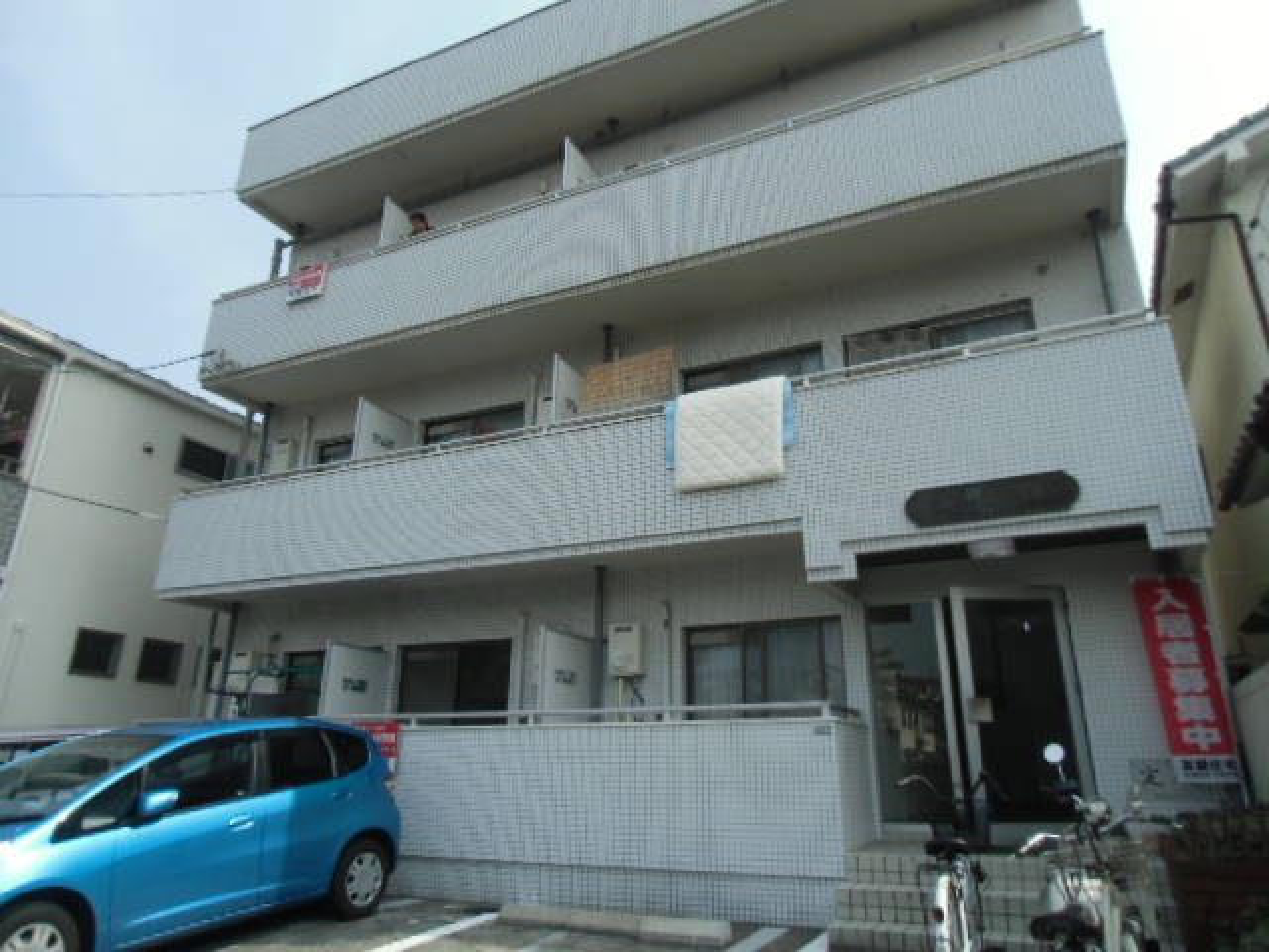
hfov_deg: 71.6
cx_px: 634
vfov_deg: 56.8
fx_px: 880
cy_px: 476
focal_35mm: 24
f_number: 3
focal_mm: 4.24
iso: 64
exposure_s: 1/640
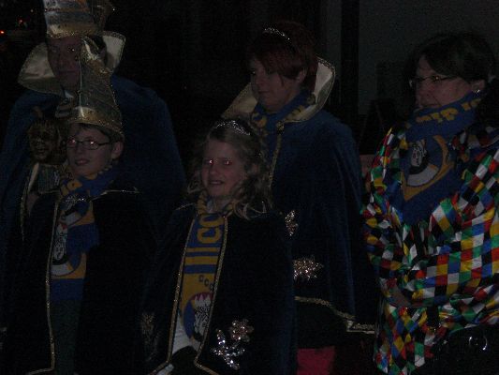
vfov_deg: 13.0
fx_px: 1644
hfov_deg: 17.3
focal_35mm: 114
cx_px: 250
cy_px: 188
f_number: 5.9
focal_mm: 18.9
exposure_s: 1/60
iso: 200
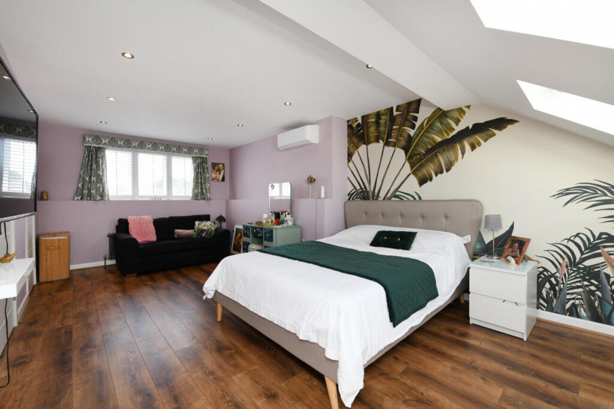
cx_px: 307
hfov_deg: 100.4
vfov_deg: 77.3
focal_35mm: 15
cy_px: 204
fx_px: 256
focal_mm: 15
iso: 640
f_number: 10
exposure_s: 1/60
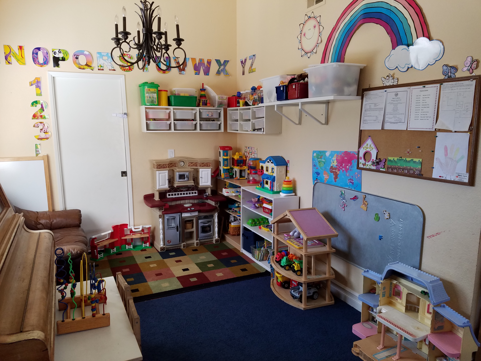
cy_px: 180
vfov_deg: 53.1
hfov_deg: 67.3
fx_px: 361
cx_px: 240
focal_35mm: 26
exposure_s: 1/120
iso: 100
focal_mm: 4.2
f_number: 1.7
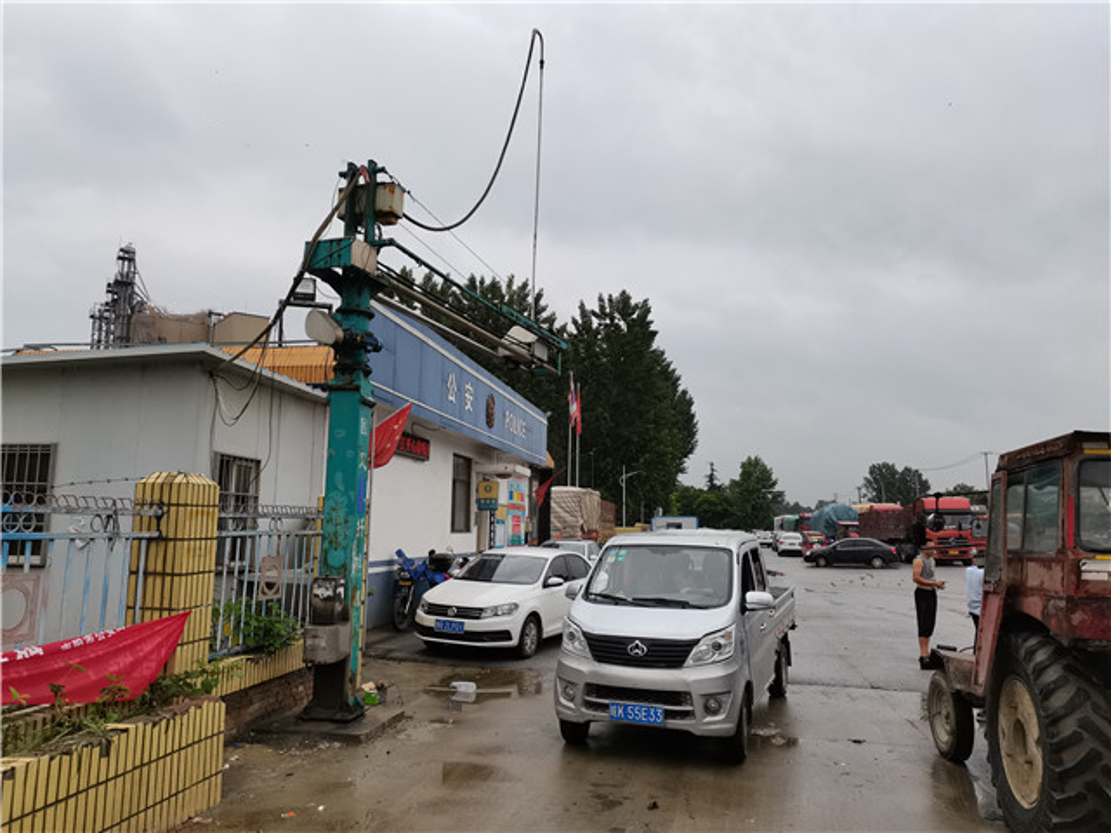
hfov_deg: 67.3
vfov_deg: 53.1
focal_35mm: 26
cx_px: 556
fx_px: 834
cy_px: 416
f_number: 1.8
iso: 50
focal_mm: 5.58
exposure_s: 1/709
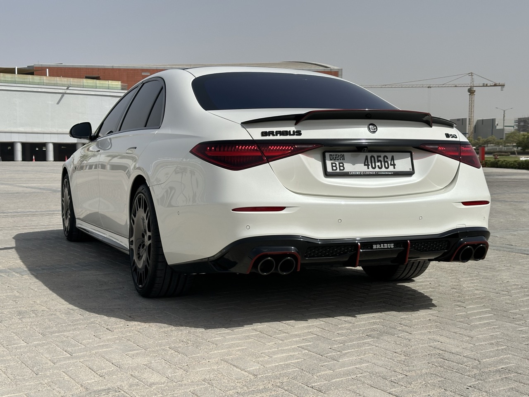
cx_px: 264
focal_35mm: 48
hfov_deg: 39.7
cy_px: 198
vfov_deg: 30.3
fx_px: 734
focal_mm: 6.86
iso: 64
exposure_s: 1/8929
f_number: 1.78
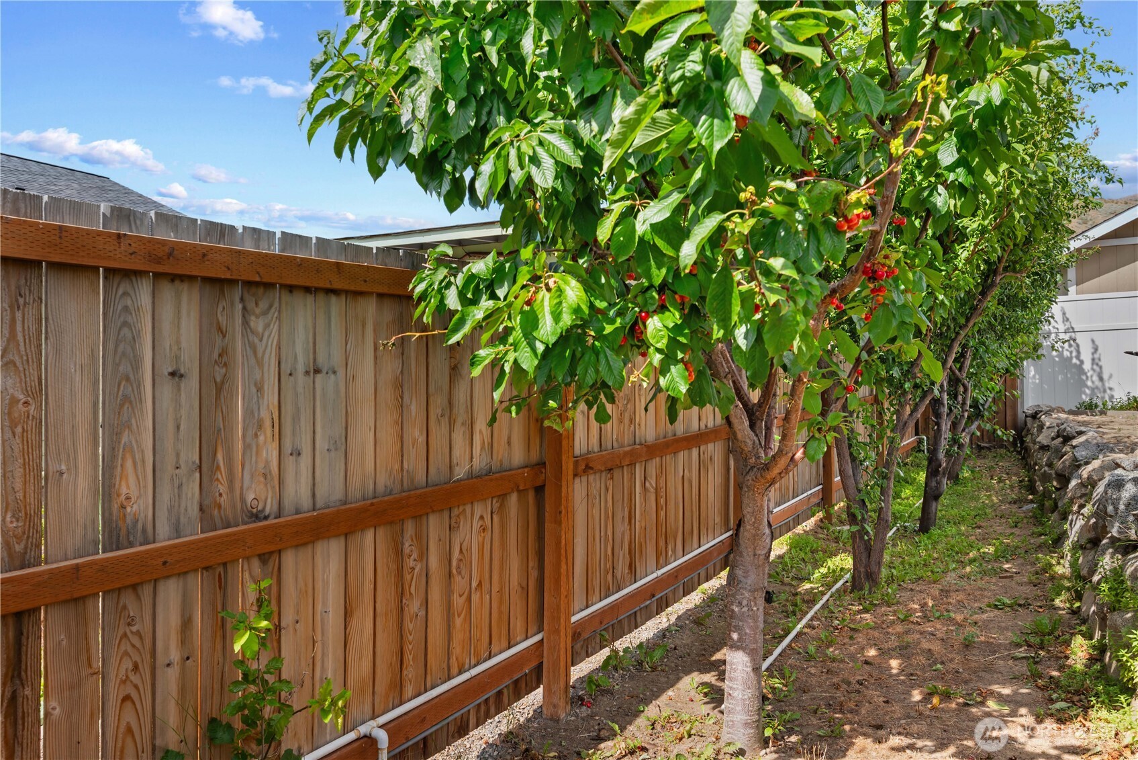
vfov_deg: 51.3
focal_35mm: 25
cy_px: 380
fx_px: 790
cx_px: 569
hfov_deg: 71.5
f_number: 7.1
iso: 100
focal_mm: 25
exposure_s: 1/320
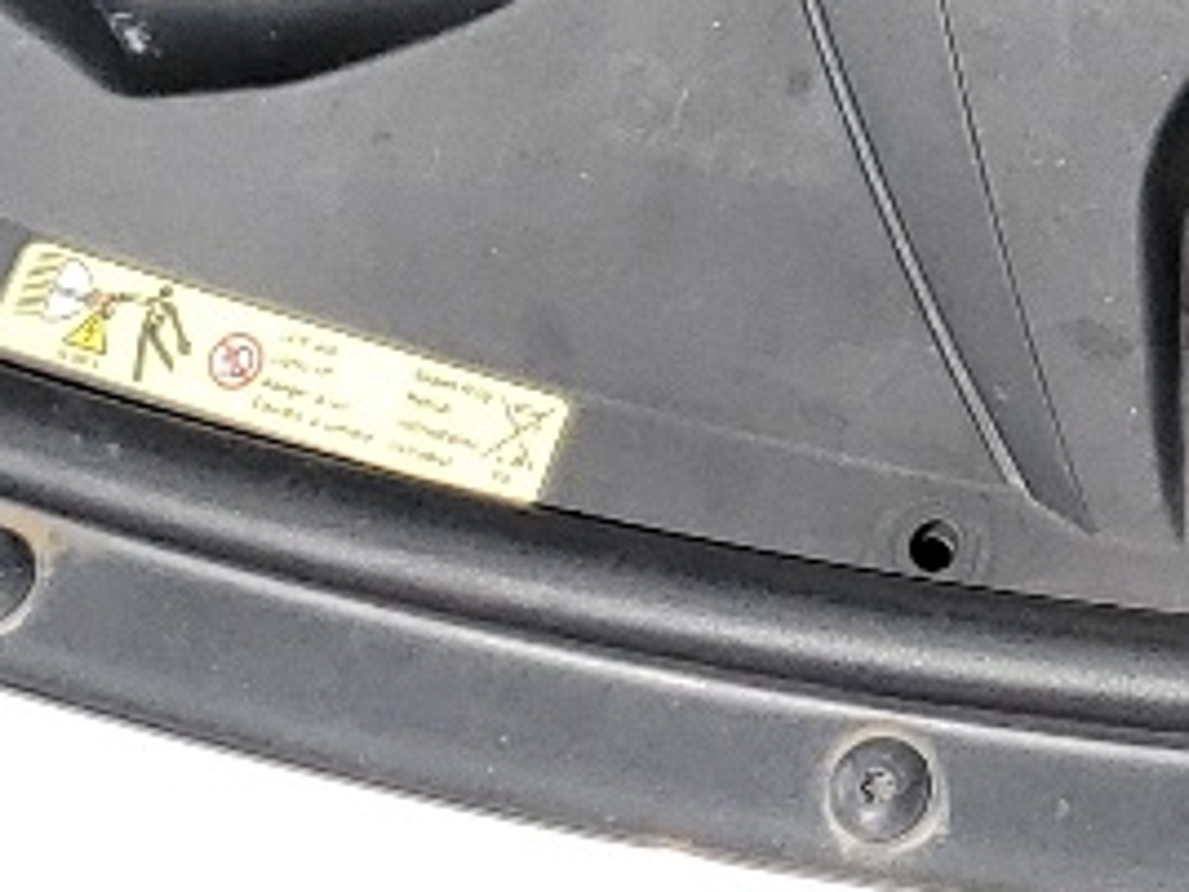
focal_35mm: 155
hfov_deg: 12.2
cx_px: 1730
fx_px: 5324
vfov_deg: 8.5
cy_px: -1447
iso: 50
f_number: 1.5
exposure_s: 1/5000
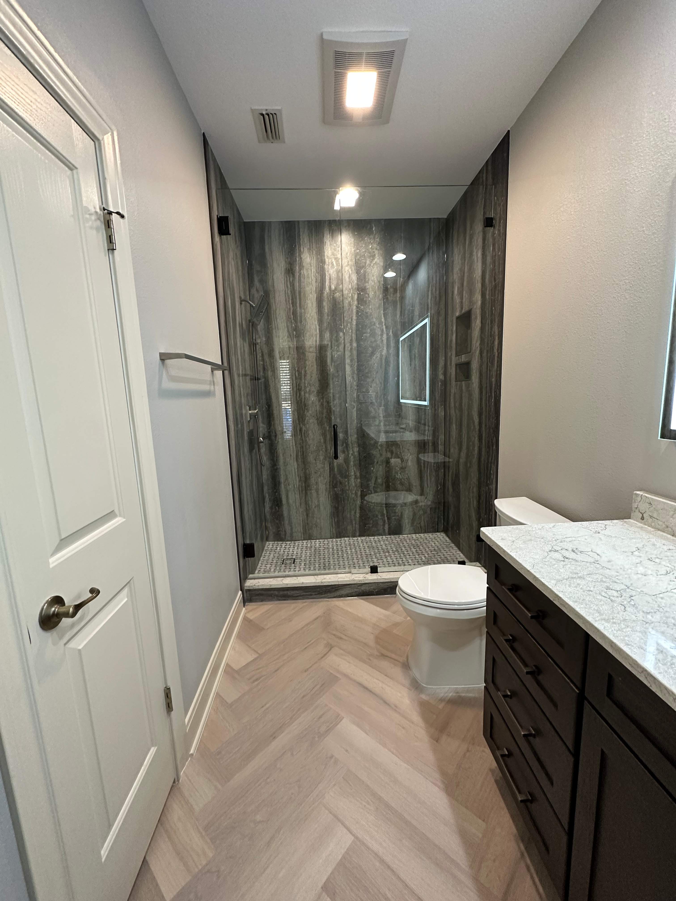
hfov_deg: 85.7
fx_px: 365
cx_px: 338
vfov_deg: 102.1
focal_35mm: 14
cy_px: 450
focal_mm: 2.22
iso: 320
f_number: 2.2
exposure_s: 1/80
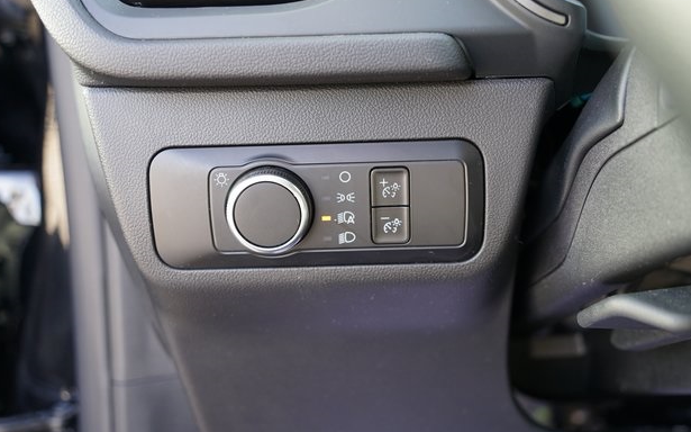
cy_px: 196
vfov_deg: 36.2
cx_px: 348
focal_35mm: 35
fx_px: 659
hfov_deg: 55.3
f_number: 4
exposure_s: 1/60
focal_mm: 33
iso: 400
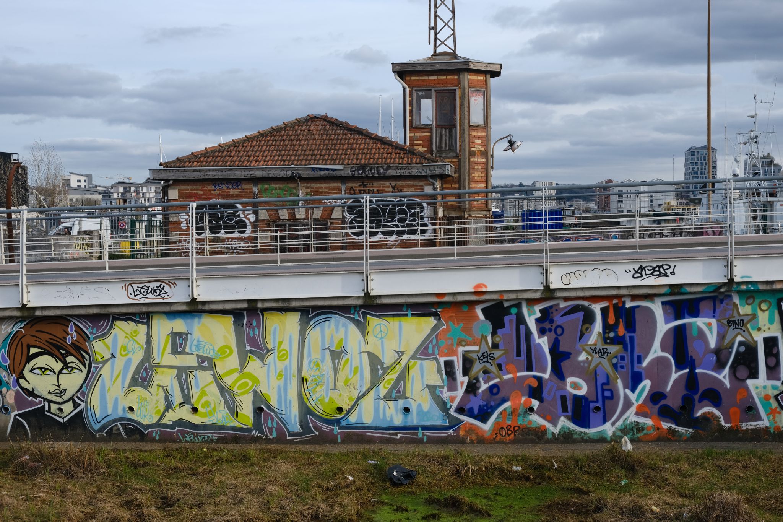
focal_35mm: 54
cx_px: 392
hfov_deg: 36.9
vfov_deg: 25.1
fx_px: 1174
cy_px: 261
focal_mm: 35.8
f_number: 9
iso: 200
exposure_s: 1/100
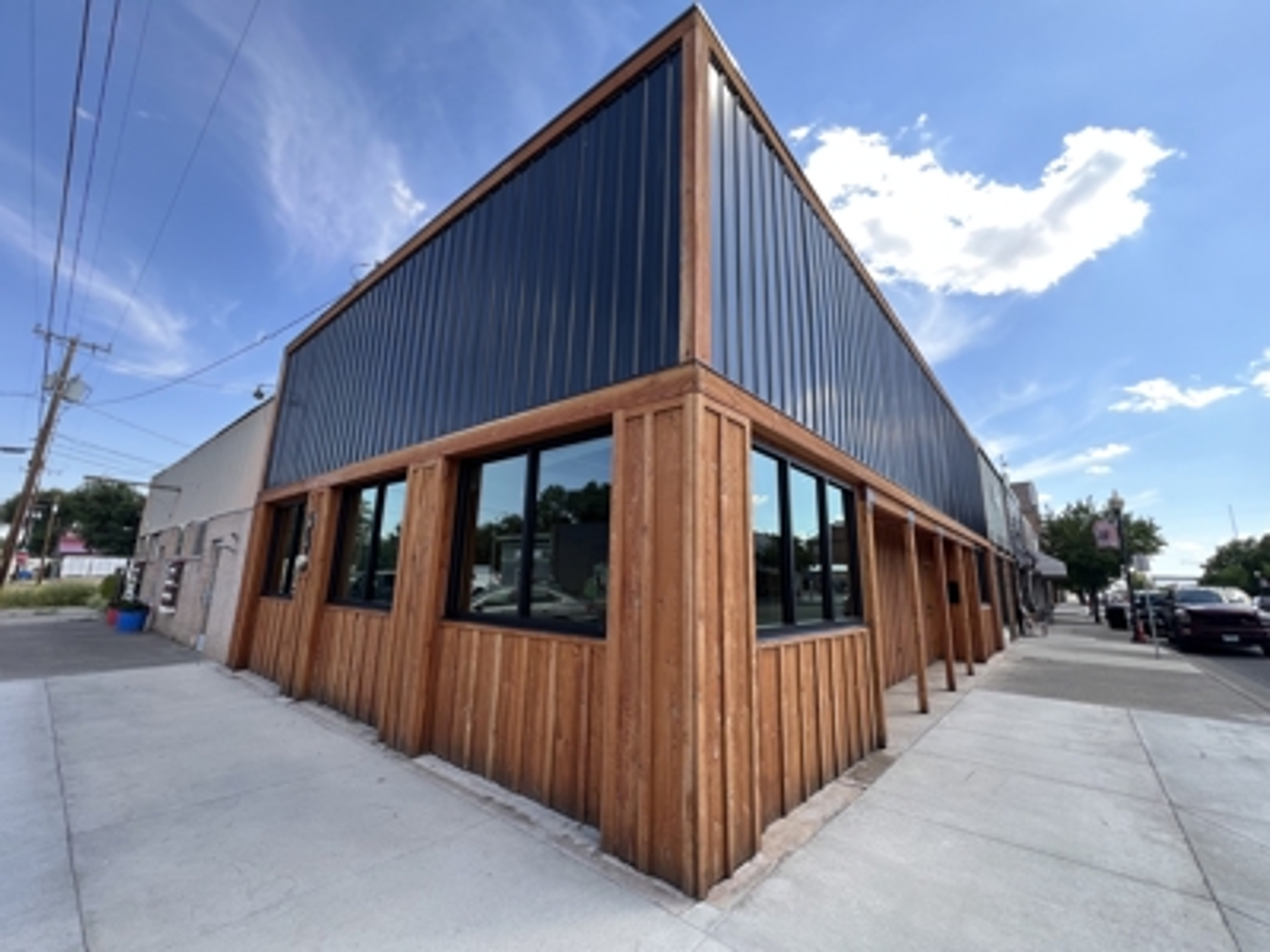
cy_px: 476
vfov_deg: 89.9
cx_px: 635
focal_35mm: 13
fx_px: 477
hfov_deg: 106.2
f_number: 1.8
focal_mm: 1.57
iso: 32
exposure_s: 1/288
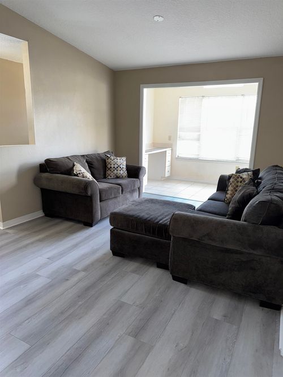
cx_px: 142
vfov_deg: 71.6
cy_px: 188
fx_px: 262
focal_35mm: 24
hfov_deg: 56.8
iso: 80
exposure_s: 1/22
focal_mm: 6.76
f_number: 1.78
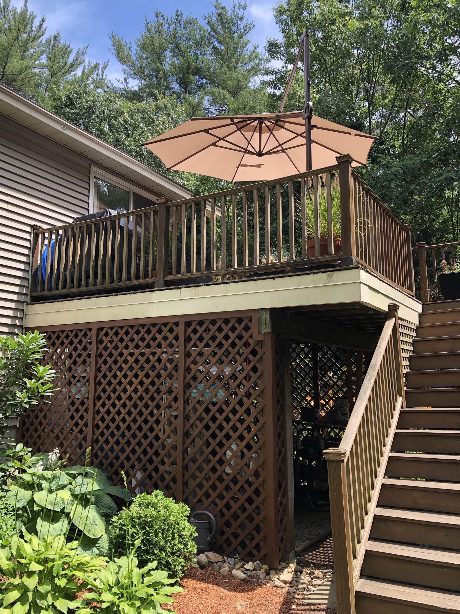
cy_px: 304
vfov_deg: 61.7
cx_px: 227
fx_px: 514
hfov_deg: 48.2
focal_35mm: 29
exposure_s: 1/470
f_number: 1.8
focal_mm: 3.99
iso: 20
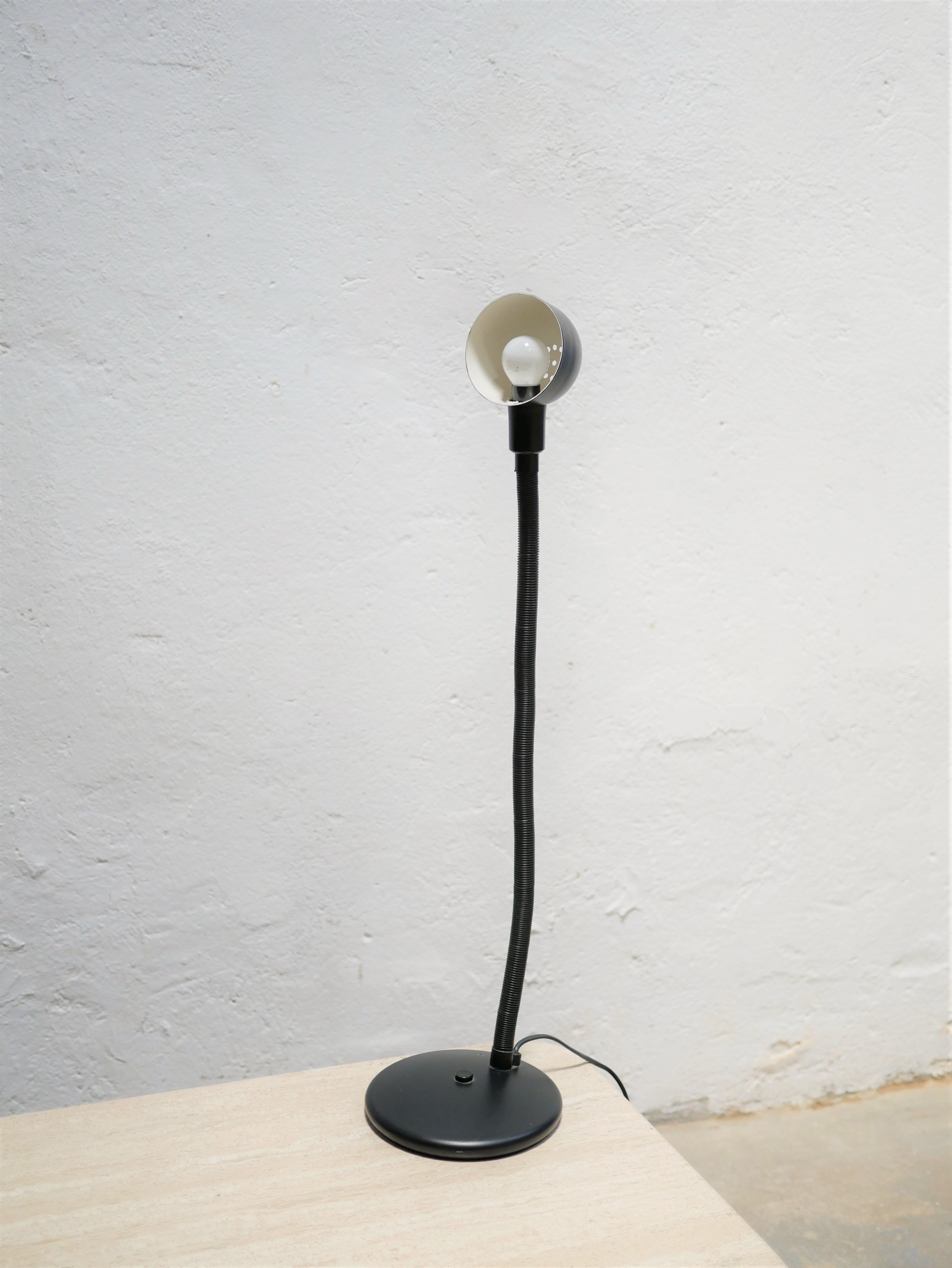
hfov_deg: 36.0
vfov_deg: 46.8
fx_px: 1466
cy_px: 634
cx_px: 476
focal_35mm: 40
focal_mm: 20
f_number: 1.7
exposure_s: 1/60
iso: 320
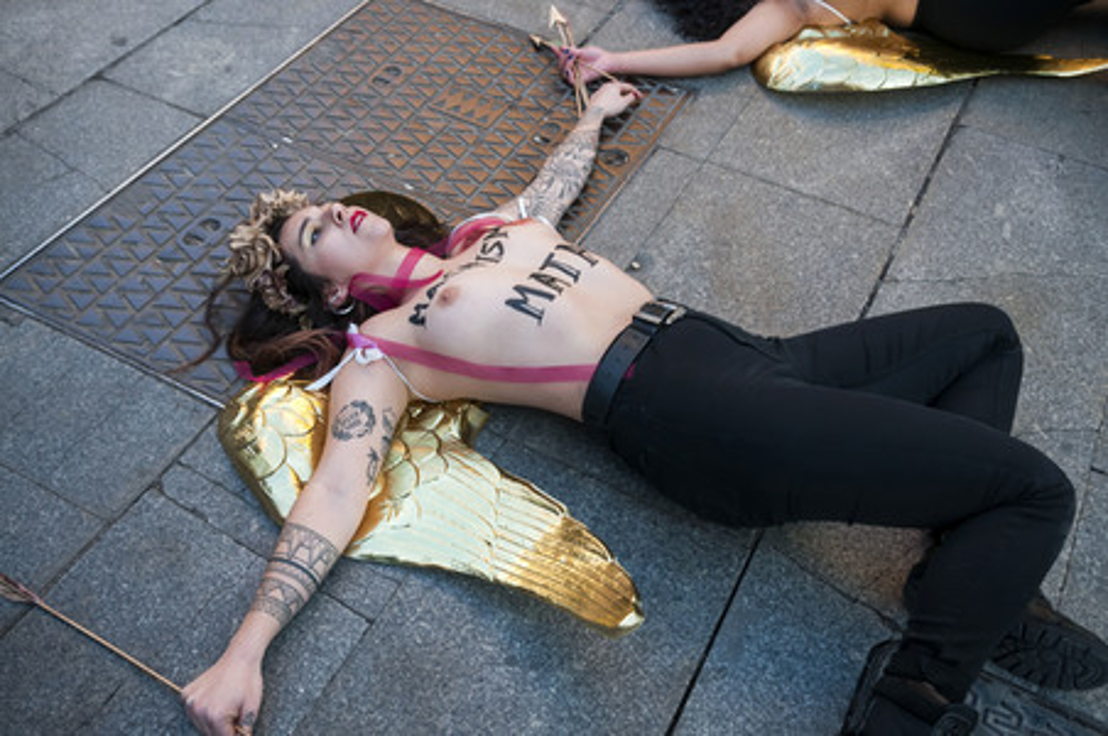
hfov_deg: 57.3
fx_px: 1014
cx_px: 554
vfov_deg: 39.9
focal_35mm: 33
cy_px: 368
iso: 800
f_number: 4.5
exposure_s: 1/250
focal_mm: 22
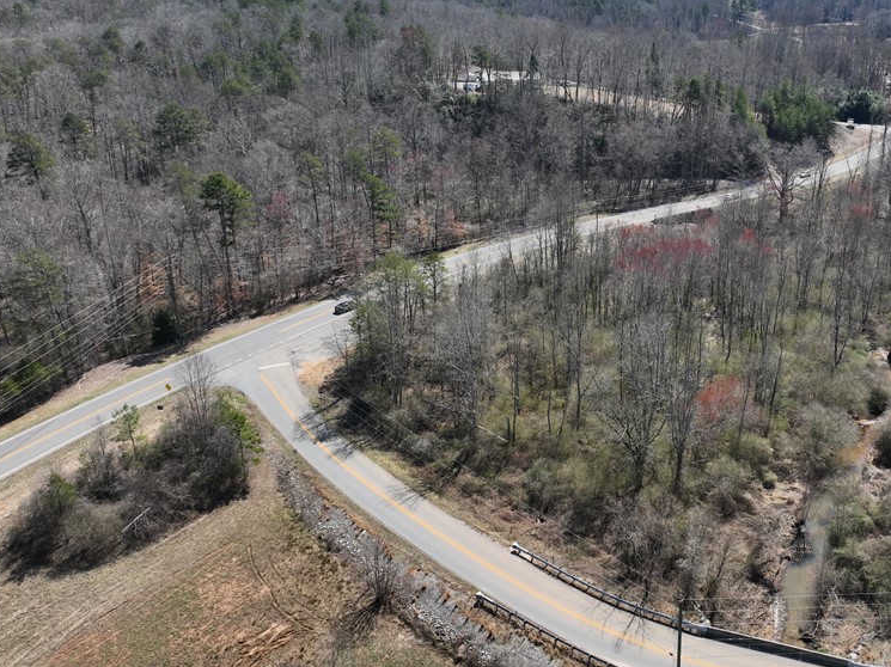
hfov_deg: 54.1
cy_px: 266
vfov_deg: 42.7
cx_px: 605
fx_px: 849
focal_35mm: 33
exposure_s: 1/400
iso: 220
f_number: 2.8
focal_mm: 12.29
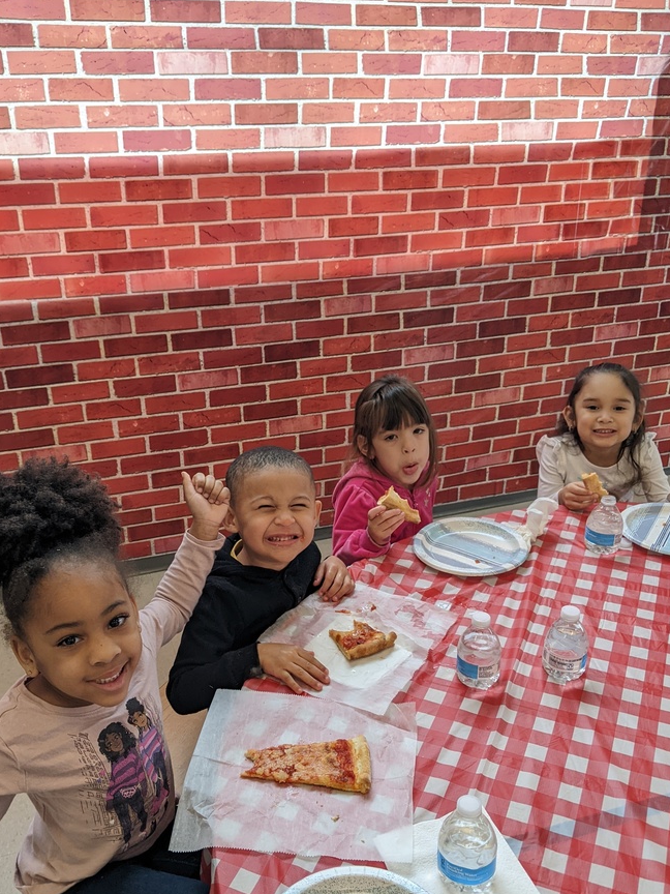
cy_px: 470
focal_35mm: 32
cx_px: 327
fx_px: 826
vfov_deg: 56.8
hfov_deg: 44.2
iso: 57
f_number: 1.8
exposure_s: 1/120
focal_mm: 4.44
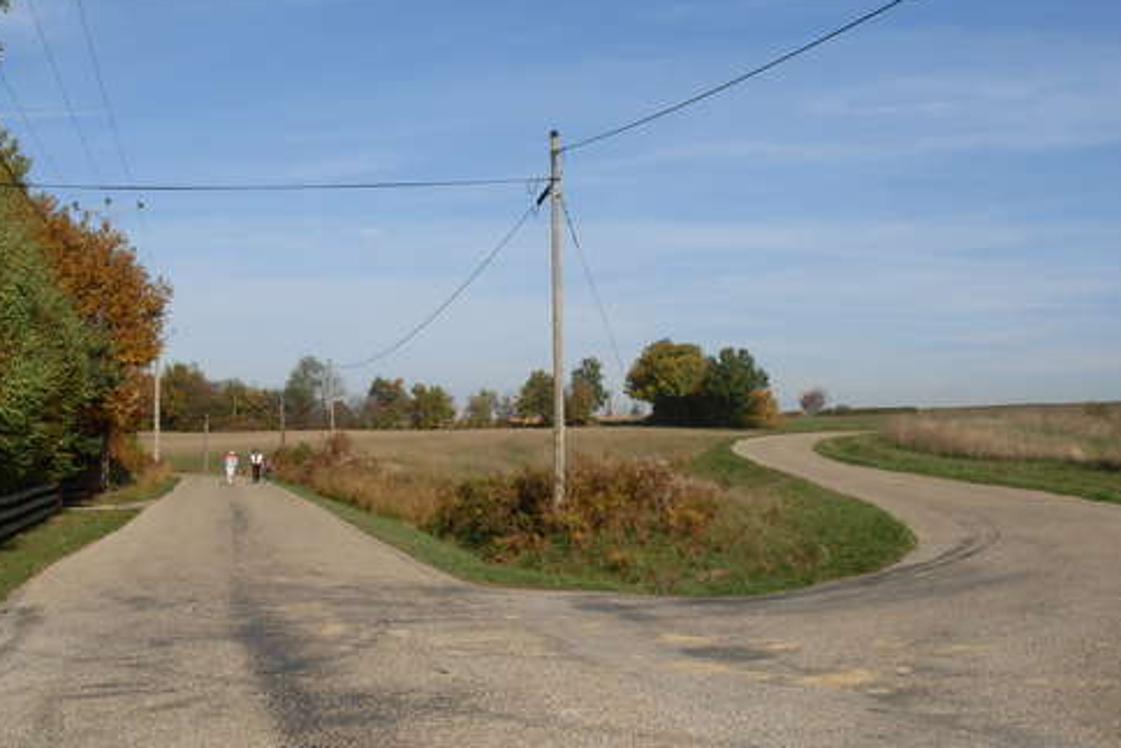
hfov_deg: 40.3
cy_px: 398
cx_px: 498
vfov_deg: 27.5
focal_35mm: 49
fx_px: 1526
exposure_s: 1/703
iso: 79
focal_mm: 6.3
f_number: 4.9
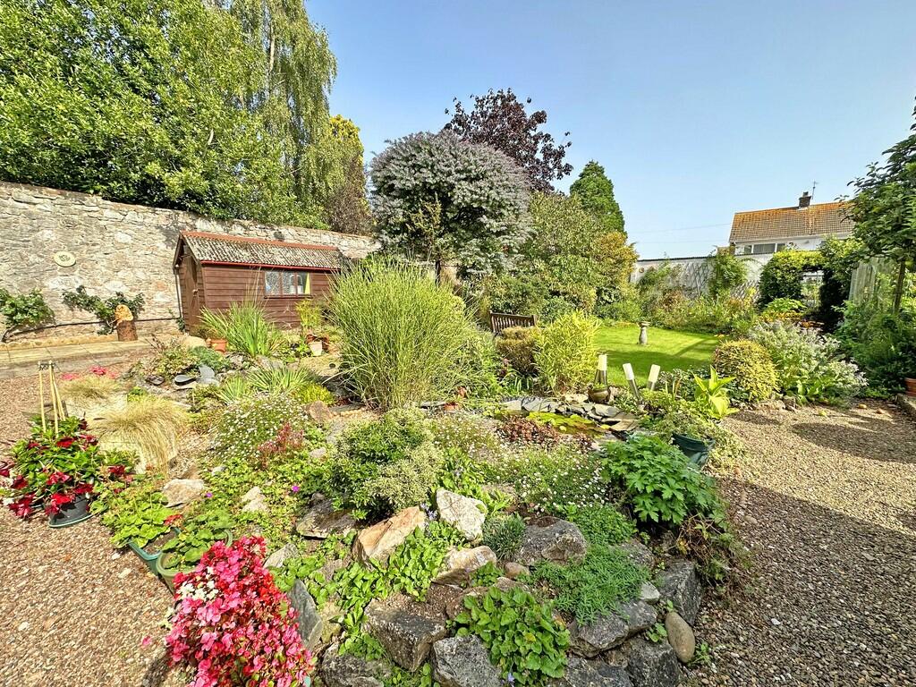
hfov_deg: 102.1
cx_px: 458
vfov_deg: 85.7
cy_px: 344
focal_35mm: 14
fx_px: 370
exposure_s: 1/779
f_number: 2.2
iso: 40
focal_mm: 2.22
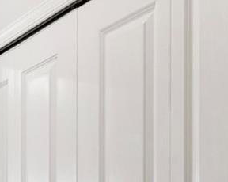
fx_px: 492
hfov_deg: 25.4
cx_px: 28
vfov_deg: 18.9
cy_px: 257
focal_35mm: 73
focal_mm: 14
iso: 250
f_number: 6.3
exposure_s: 1/50
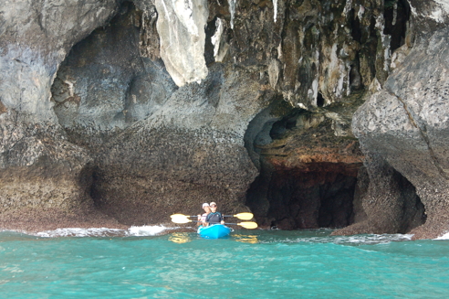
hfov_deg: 19.7
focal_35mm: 104
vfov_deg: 13.1
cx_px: 218
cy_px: 150
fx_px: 1296
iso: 800
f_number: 5.6
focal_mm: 62
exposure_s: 1/125
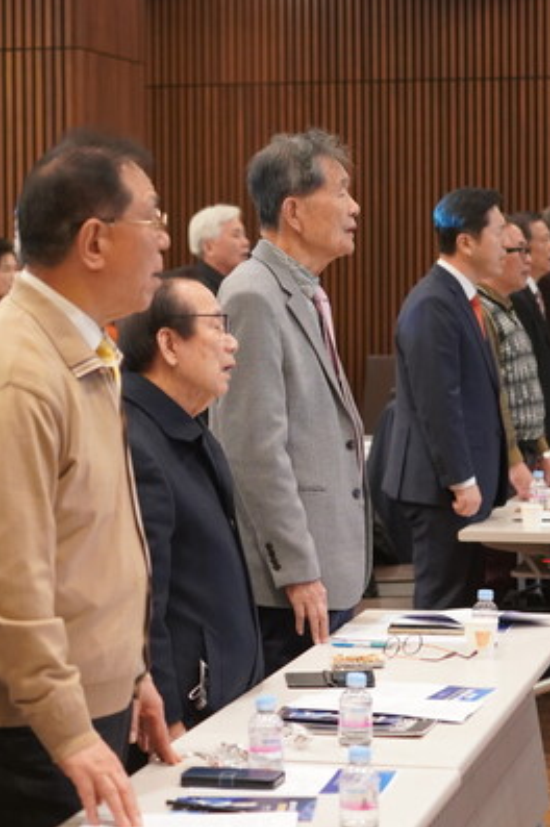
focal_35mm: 106
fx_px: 2433
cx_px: 156
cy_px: 411
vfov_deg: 19.3
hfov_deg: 12.9
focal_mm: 70
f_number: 4
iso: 6400
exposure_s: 1/160
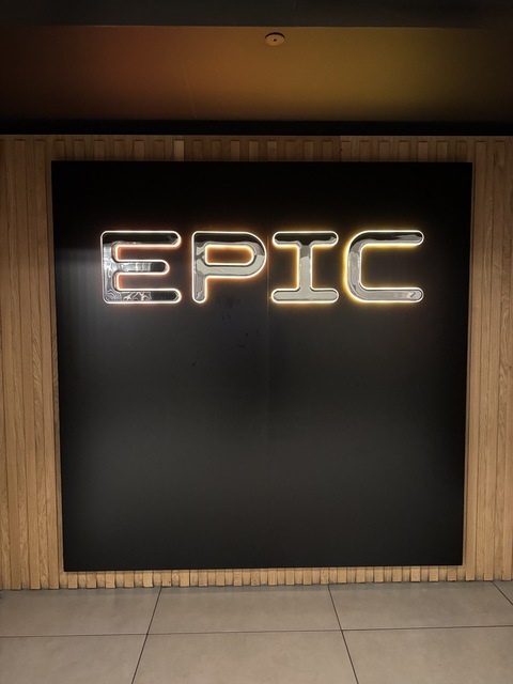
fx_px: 474
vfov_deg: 71.6
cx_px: 256
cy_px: 342
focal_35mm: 24
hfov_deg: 56.8
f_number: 1.78
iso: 2500
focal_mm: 6.76
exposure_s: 1/17
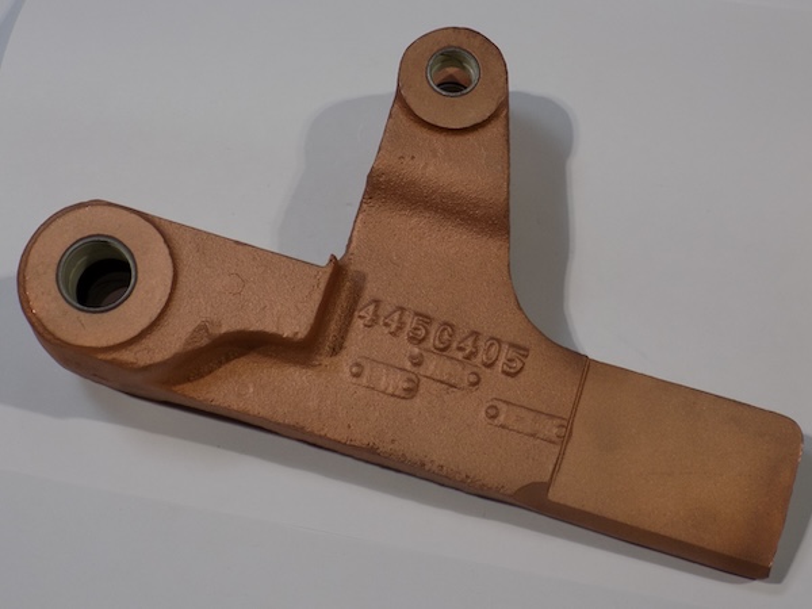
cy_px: 304
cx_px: 406
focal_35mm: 59
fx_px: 1384
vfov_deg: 24.8
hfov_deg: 32.7
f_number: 4
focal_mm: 10.5
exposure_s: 1/40
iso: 80
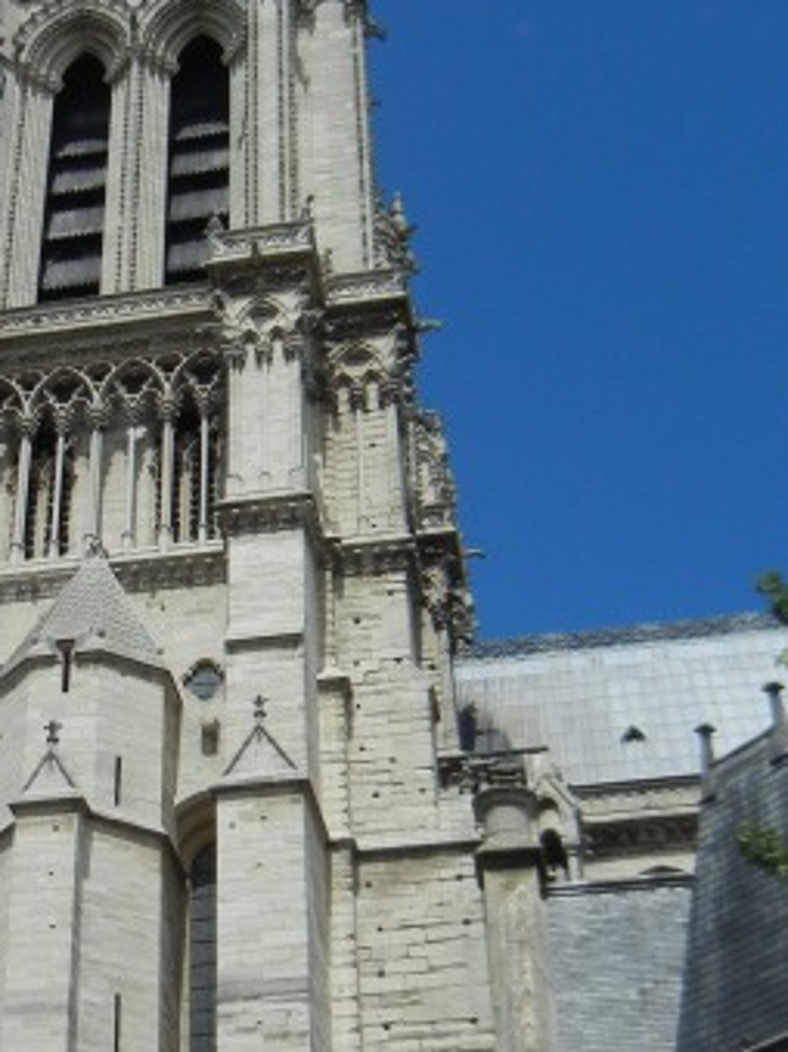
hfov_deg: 21.3
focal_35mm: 68
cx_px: 133
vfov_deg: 28.6
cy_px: 583
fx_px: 2065
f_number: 7
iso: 160
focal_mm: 5.4
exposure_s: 1/725
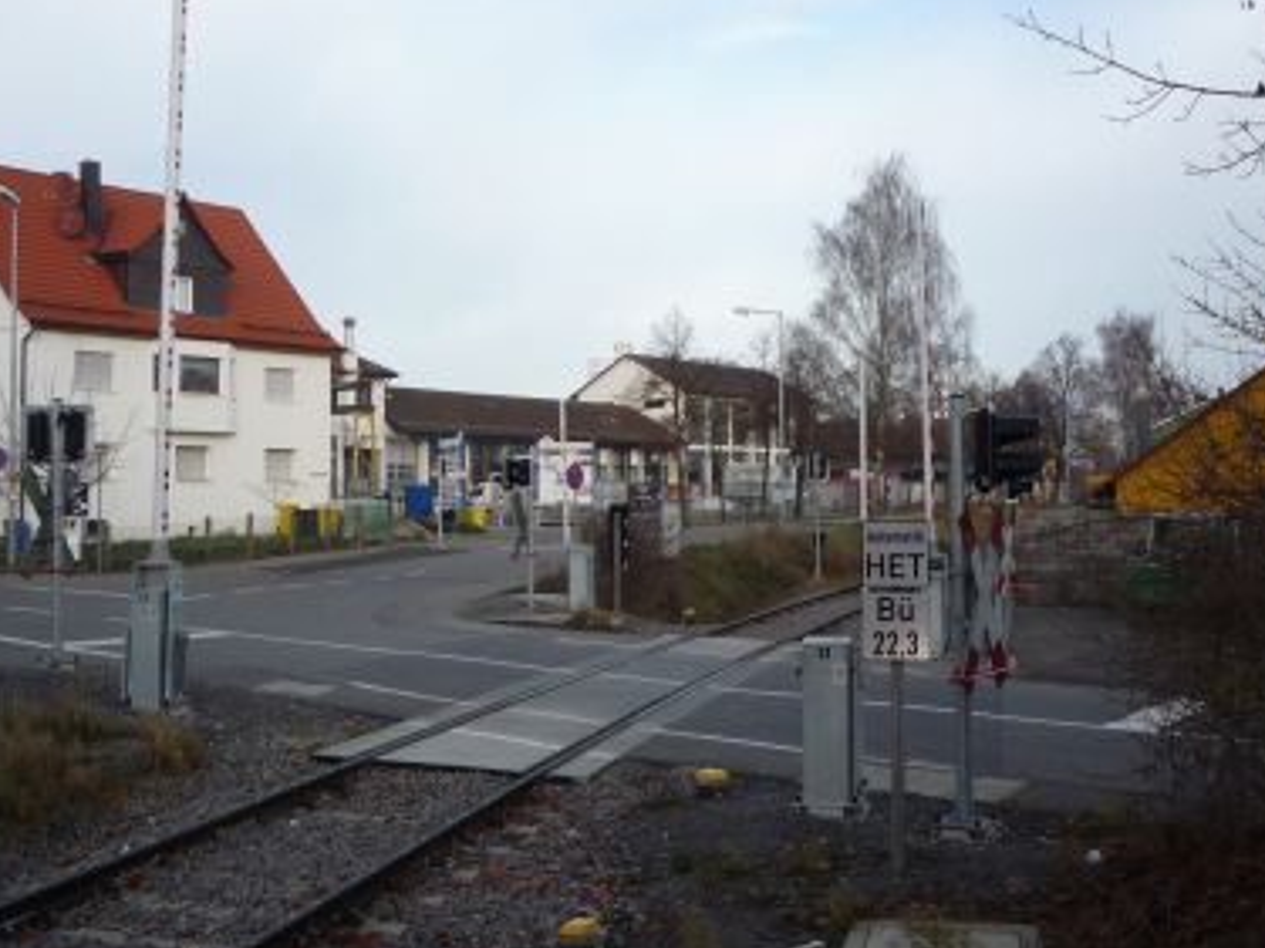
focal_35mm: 41
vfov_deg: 35.1
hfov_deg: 45.7
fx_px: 1498
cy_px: 459
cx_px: 560
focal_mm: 5.2
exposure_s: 1/250
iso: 100
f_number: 4
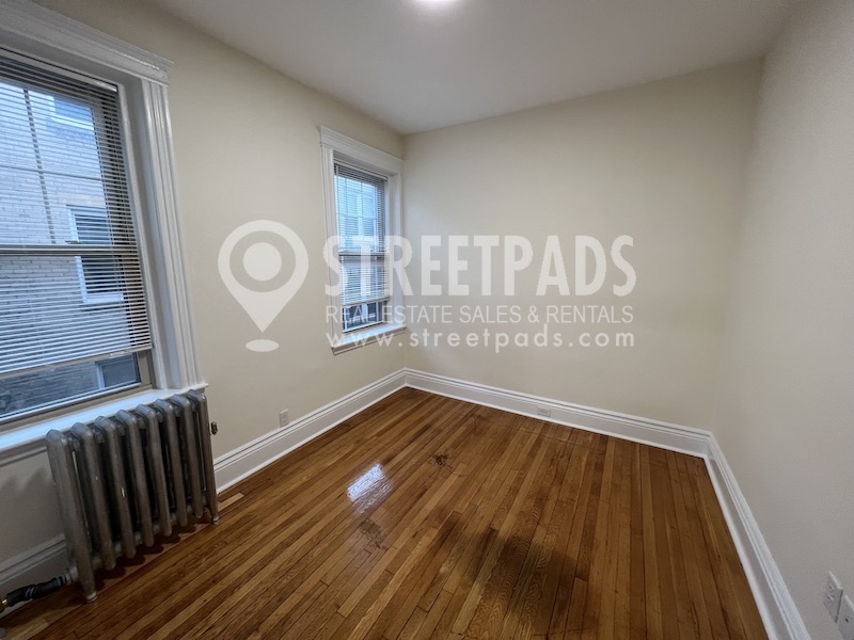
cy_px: 320
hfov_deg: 106.2
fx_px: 321
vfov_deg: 89.9
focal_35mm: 13
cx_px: 427
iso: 125
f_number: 1.8
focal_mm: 1.57
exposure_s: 1/60
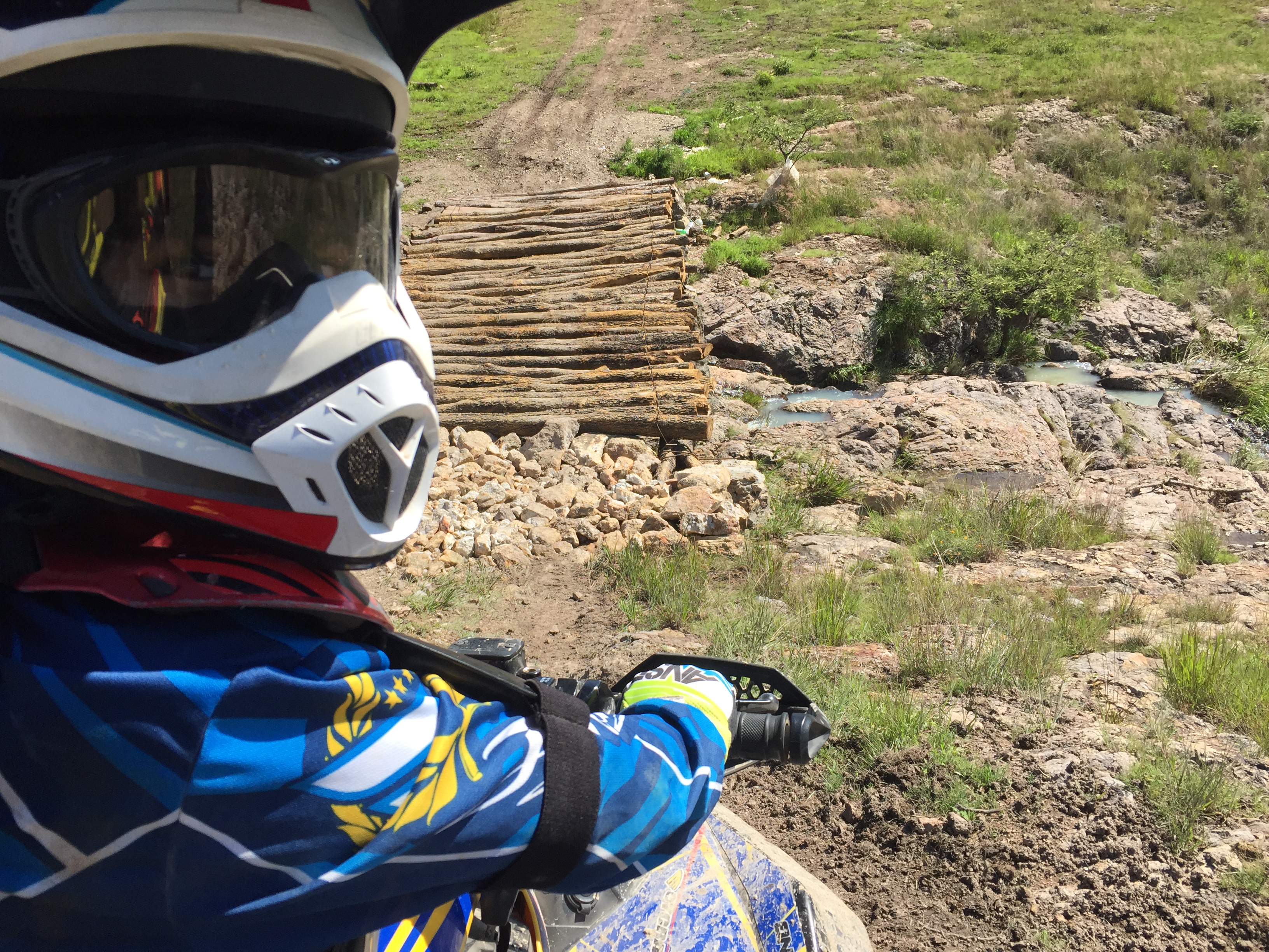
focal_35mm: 29
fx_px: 1063
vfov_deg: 48.2
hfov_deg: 61.7
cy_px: 476
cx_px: 634
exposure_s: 1/1412
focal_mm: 4.15
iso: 32
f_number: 2.2
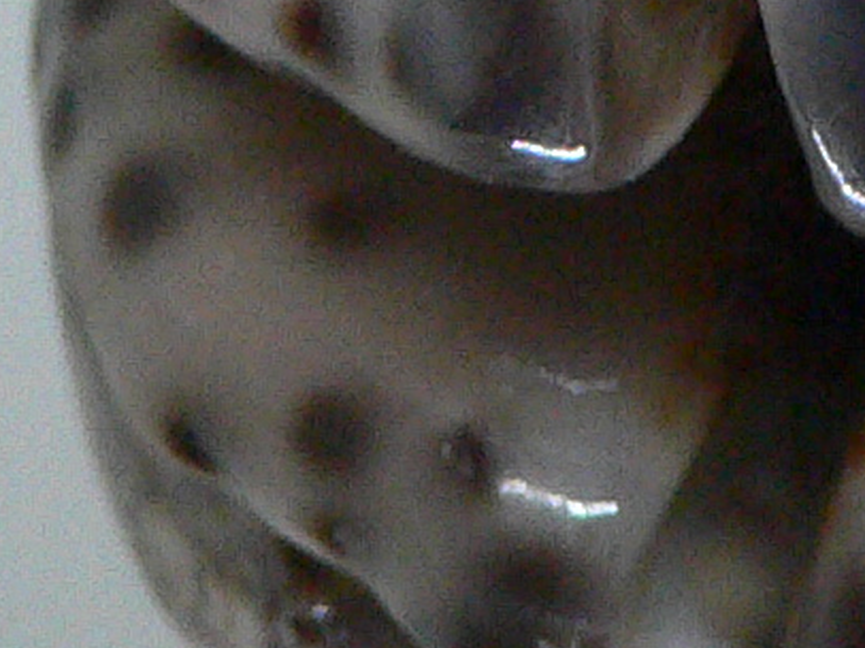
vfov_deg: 8.1
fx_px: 4345
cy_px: -680
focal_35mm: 174
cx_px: 763
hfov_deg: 11.3
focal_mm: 4.6
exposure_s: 1/60
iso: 200
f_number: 2.8
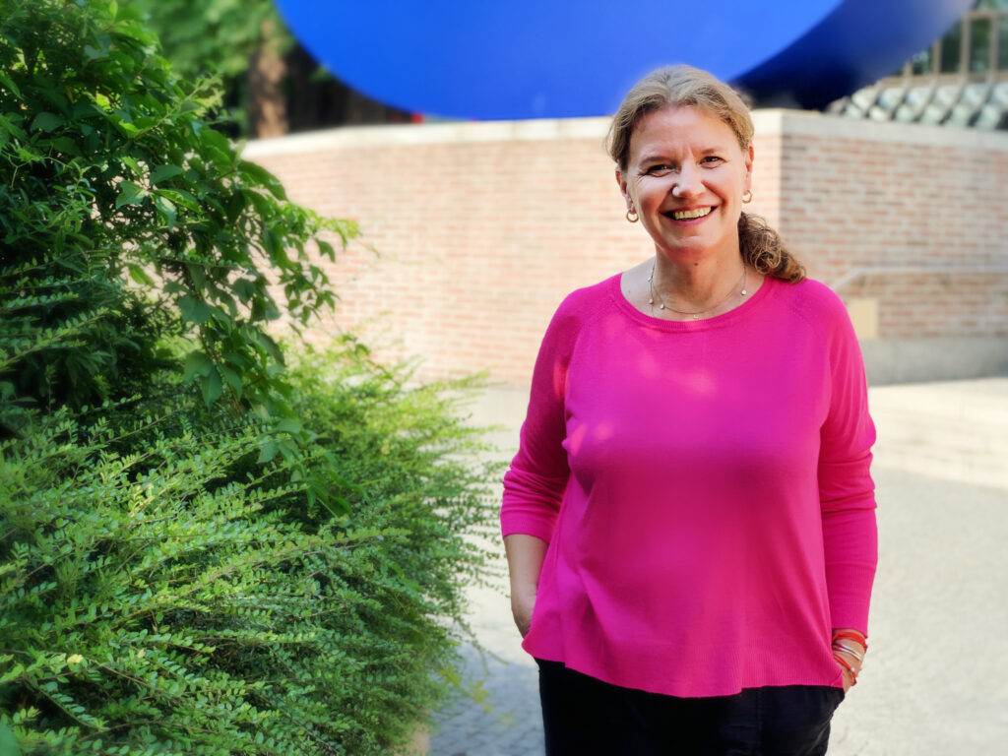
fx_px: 1514
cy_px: 378
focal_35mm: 52
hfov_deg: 36.8
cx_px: 504
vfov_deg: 28.0
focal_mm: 6
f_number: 2.4
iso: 16
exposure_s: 1/153
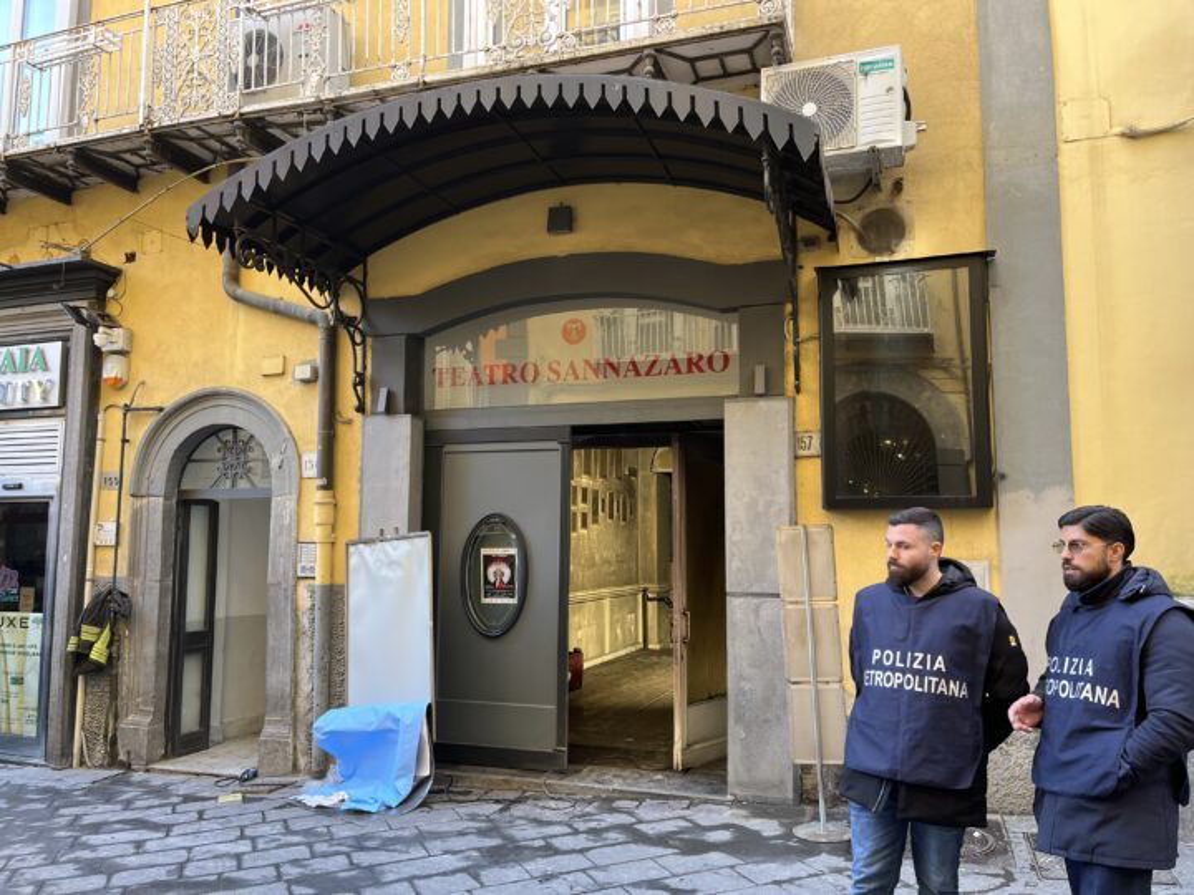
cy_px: 448
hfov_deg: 67.3
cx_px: 597
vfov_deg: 53.1
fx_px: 897
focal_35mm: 26
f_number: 1.6
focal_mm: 5.1
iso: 64
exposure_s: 1/121
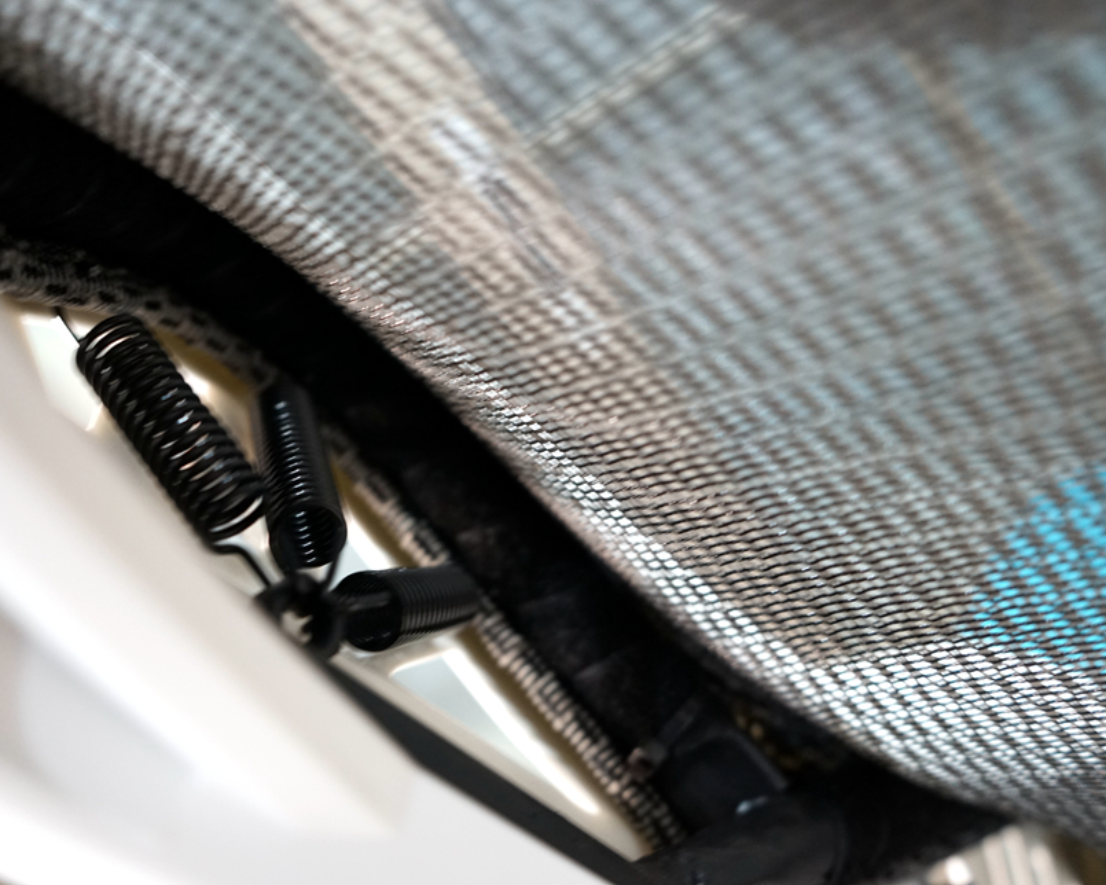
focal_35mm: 32
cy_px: 445
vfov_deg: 45.8
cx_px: 510
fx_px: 1047
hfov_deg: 55.6
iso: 1250
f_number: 3.5
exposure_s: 1/6
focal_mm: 28
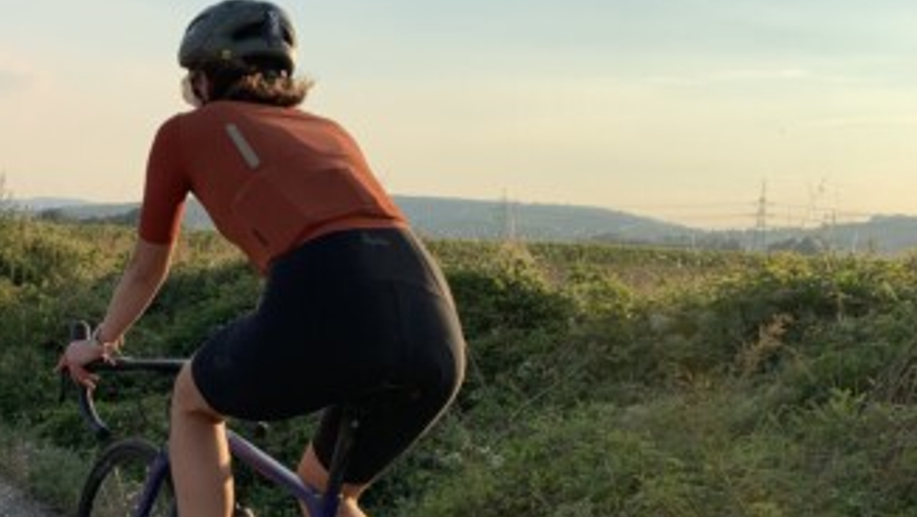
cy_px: 362
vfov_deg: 23.9
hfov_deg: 38.9
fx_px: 1217
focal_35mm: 50
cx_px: 124
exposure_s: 1/1916
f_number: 1.8
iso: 25
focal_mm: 4.25
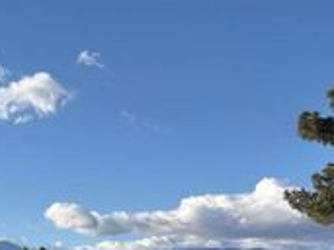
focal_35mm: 76
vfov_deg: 18.3
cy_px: 306
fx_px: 733
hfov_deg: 22.3
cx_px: -131
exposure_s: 1/4065
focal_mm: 5.96
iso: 50
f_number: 1.6
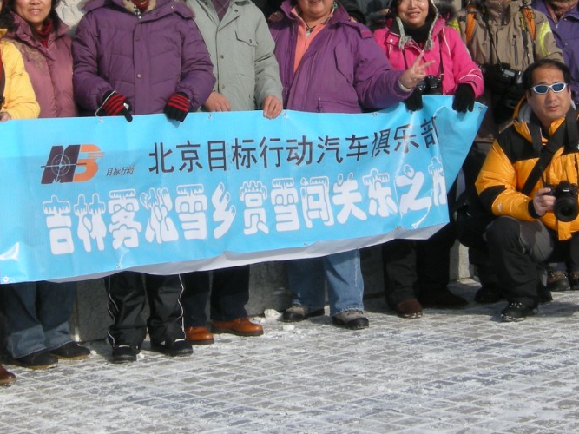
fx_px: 1405
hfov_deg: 23.3
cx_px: 246
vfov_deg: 17.4
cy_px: 79
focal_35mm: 84
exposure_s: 1/302
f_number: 6.1
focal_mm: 7.5
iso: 64
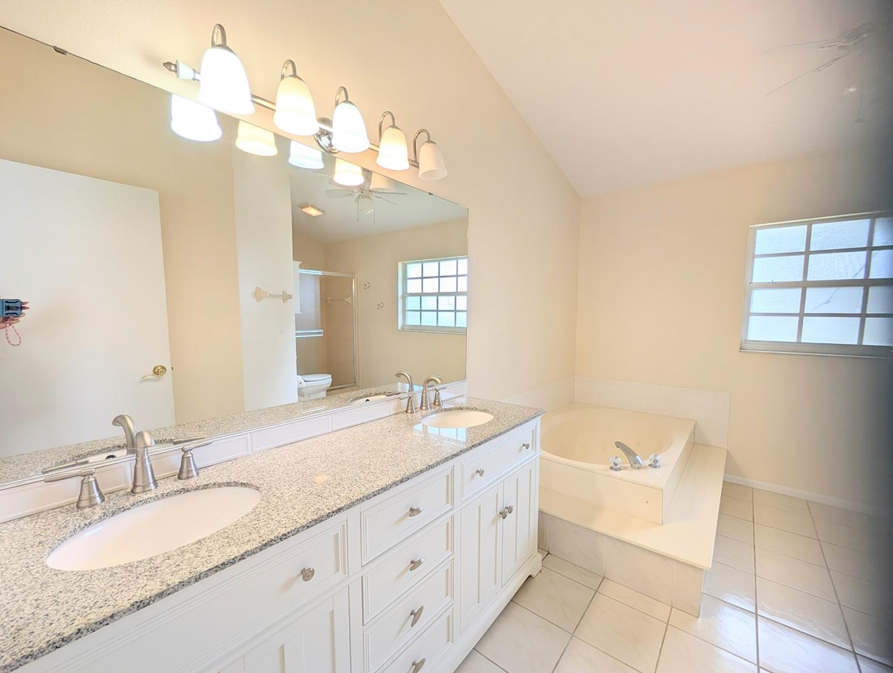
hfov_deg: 106.0
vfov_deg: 90.0
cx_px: 464
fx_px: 336
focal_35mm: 13
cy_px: 347
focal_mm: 2.02
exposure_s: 1/164
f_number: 1.7
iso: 48
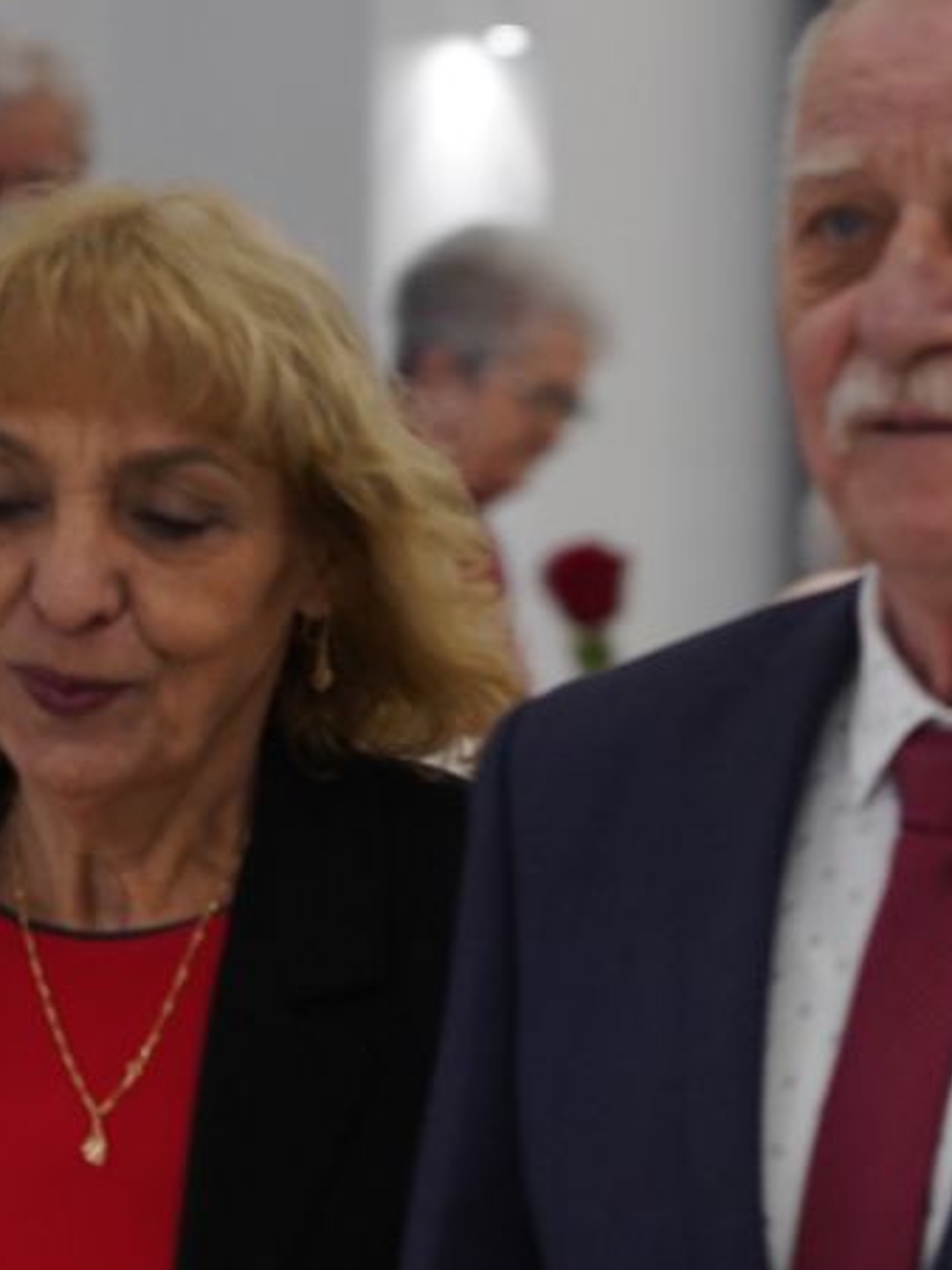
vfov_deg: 7.1
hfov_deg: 5.3
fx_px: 10272
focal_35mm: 280
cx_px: 822
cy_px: 900
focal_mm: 101
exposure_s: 1/125
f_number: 4
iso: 1250
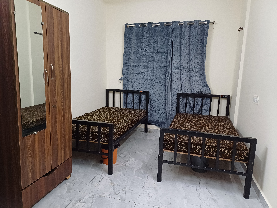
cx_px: 138
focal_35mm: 25
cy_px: 104
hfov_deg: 69.4
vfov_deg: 54.9
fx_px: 200
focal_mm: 4.65
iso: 500
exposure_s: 1/33
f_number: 1.8
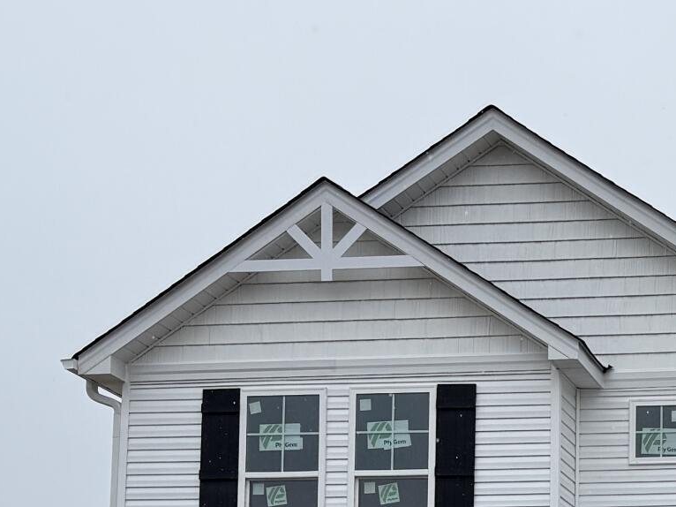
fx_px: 1835
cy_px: 725
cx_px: 826
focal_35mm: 94
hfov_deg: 19.6
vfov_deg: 14.8
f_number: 1.78
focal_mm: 6.76
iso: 80
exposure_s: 1/2907
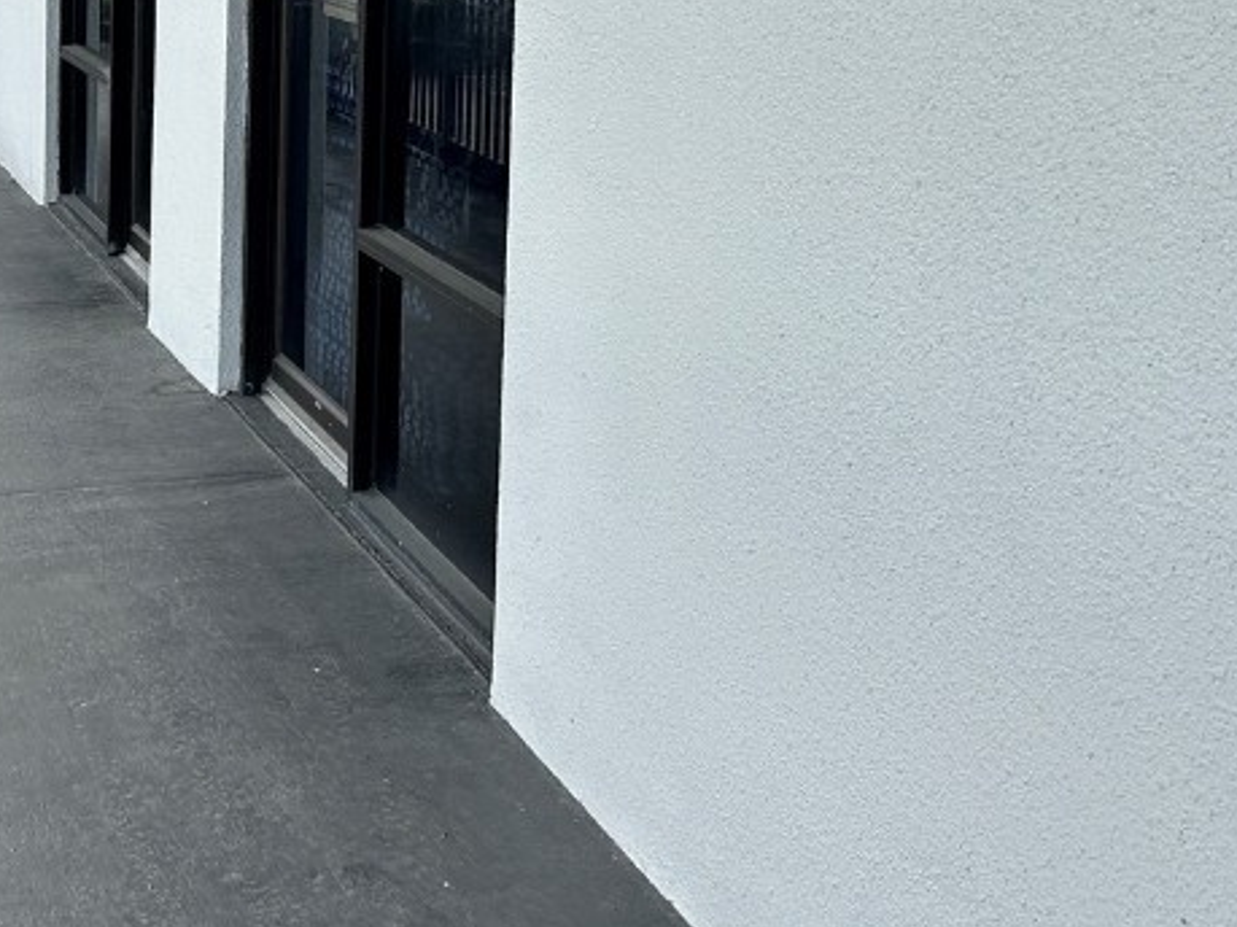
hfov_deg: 32.5
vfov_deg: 24.3
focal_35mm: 58
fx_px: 2072
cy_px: 49
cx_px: 283
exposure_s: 1/1869
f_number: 1.5
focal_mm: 5.7
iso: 50
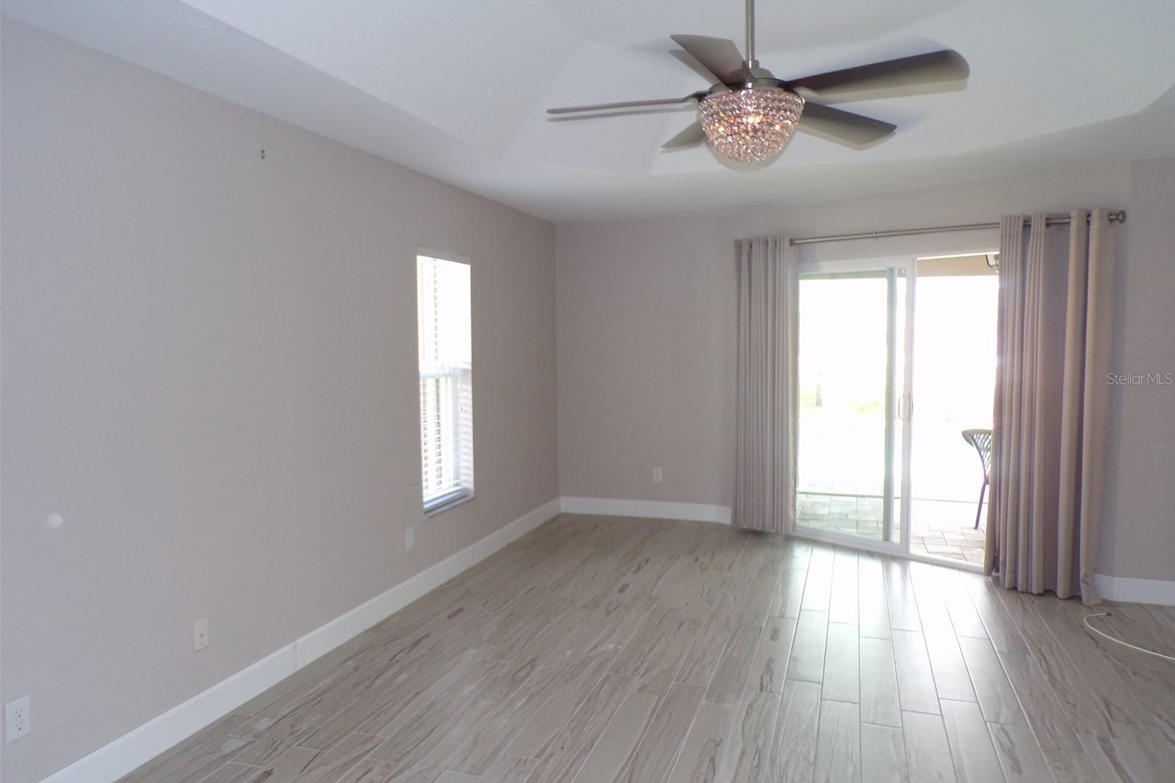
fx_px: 816
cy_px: 378
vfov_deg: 51.3
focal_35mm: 25
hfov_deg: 71.5
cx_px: 588
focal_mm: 4.3
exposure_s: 1/34
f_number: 3
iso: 117
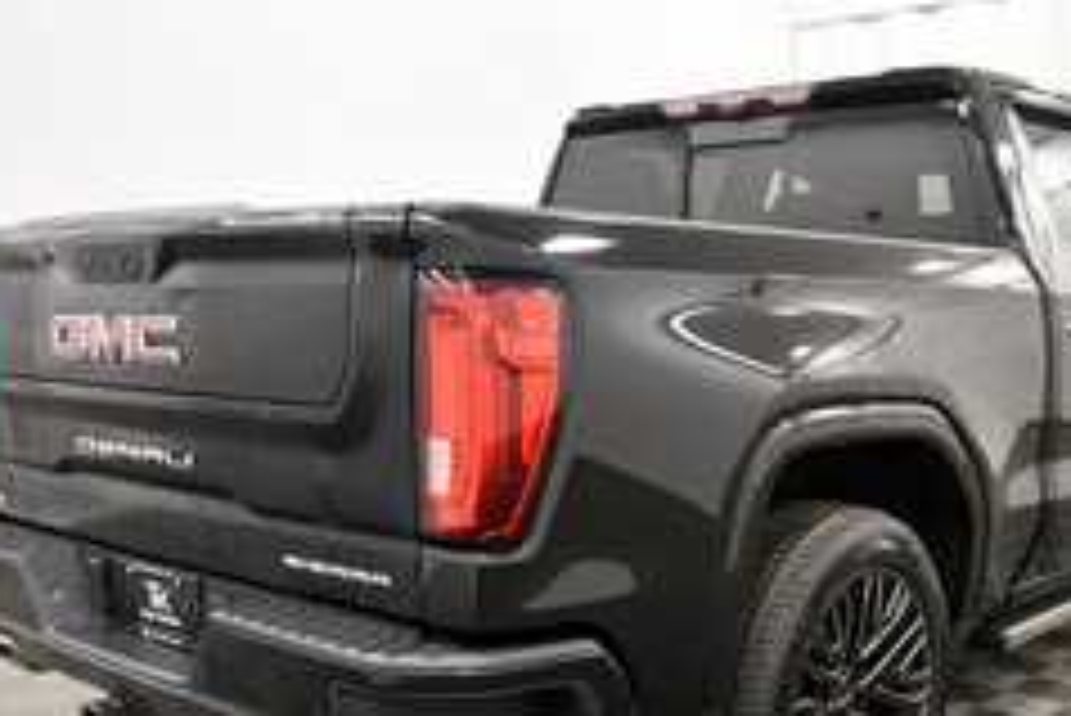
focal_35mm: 42
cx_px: 630
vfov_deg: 31.6
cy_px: 489
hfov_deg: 46.2
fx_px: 1250
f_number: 5.3
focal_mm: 17
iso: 1600
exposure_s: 1/125
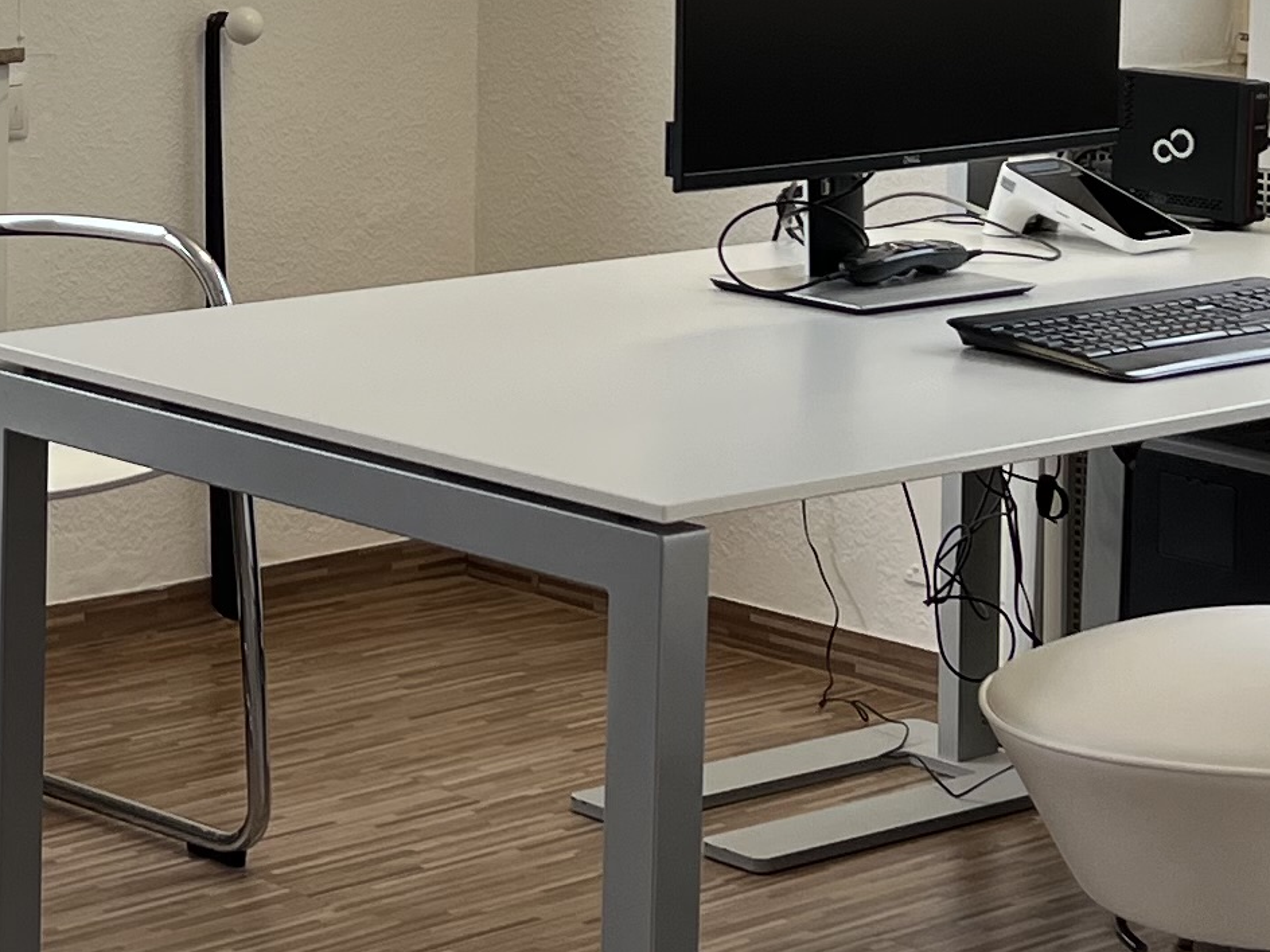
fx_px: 4072
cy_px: 35
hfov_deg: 17.3
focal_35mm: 111
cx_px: 16
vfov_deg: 13.2
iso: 50
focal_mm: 5.7
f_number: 1.5
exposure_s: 1/1147
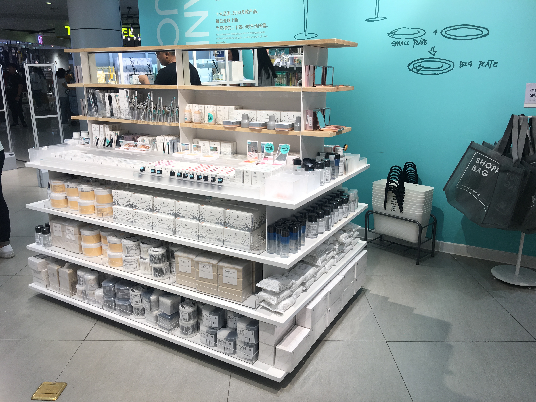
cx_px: 268
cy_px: 201
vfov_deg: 48.2
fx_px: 449
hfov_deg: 61.7
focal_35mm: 29
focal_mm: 4.15
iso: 25
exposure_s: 1/111
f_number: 2.2
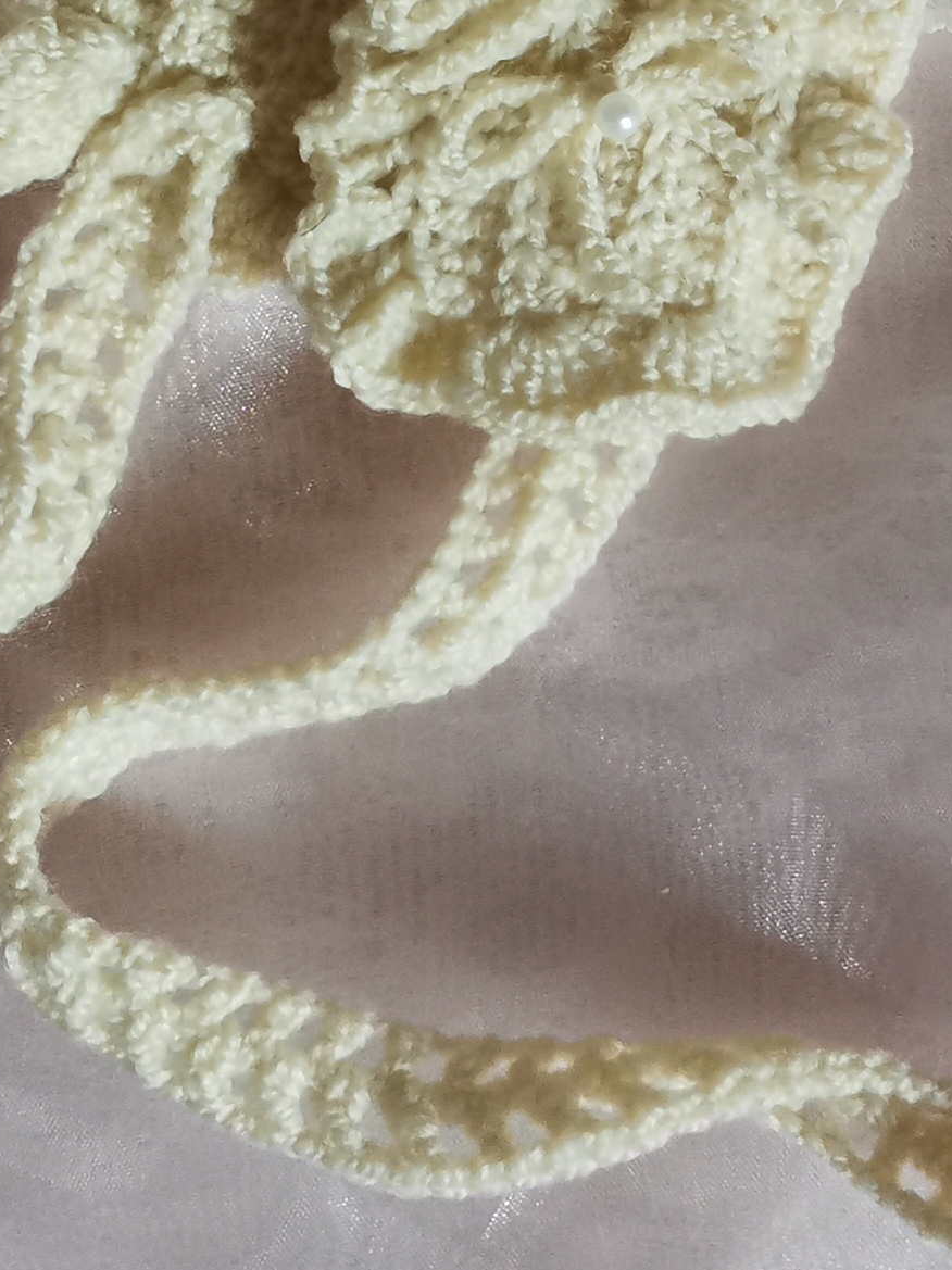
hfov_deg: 16.5
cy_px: -61
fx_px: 3265
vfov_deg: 21.1
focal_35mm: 89
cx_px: 726
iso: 400
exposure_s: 1/33.3
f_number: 1.8
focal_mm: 4.75
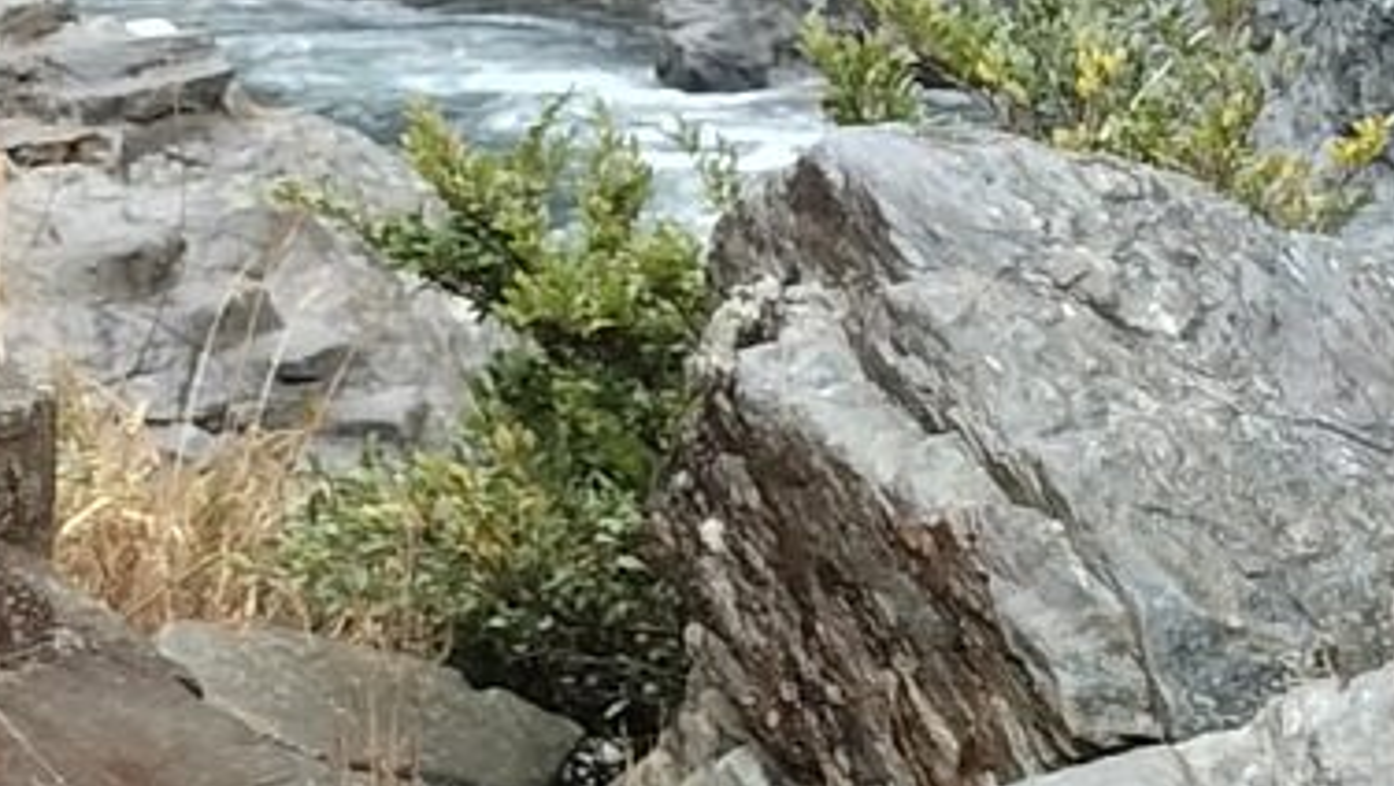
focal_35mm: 139
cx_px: 1780
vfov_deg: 8.7
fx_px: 5141
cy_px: -93
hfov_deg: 14.8
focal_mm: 5.24
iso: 144
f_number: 1.7
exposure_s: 1/120
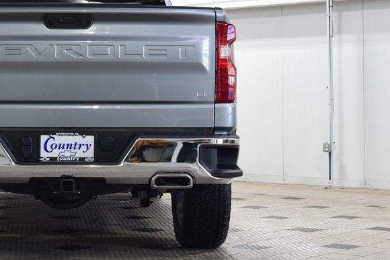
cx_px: 68
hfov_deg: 22.3
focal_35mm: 90
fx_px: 975
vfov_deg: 15.2
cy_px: 106
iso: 560
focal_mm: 34
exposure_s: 1/15
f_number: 6.3
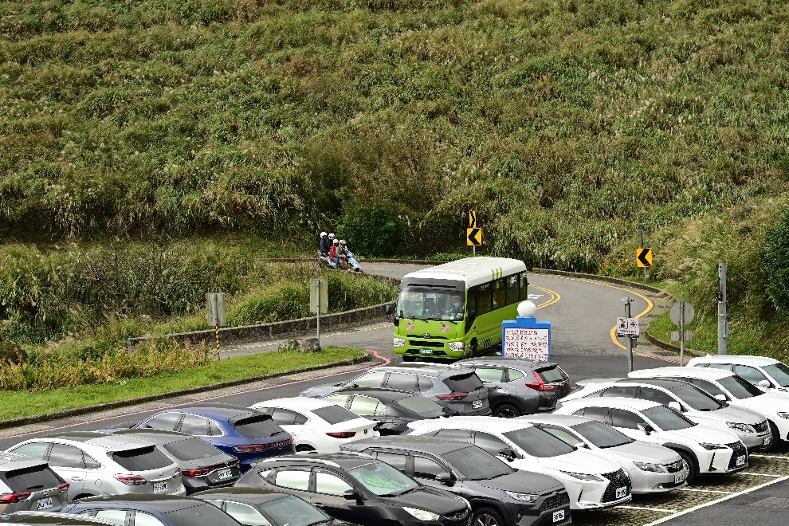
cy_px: 264
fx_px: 2301
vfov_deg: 13.0
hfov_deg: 19.5
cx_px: 391
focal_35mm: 105
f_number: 8
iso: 640
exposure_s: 1/1000
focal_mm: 104
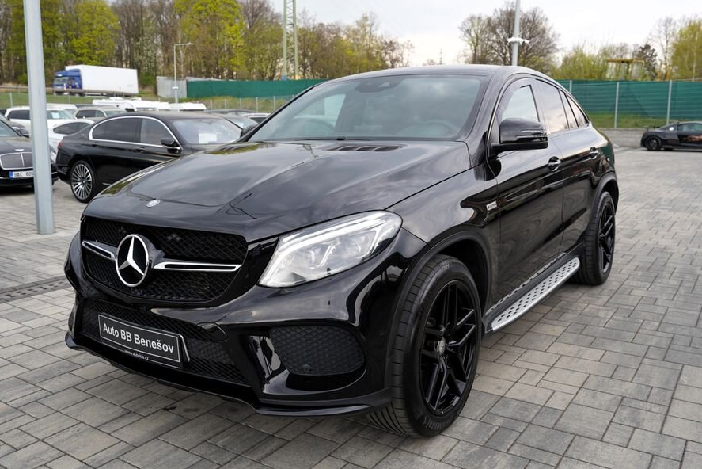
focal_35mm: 30
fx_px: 585
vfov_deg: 43.6
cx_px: 336
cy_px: 228
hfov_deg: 61.9
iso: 100
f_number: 4.5
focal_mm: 26
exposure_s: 1/80
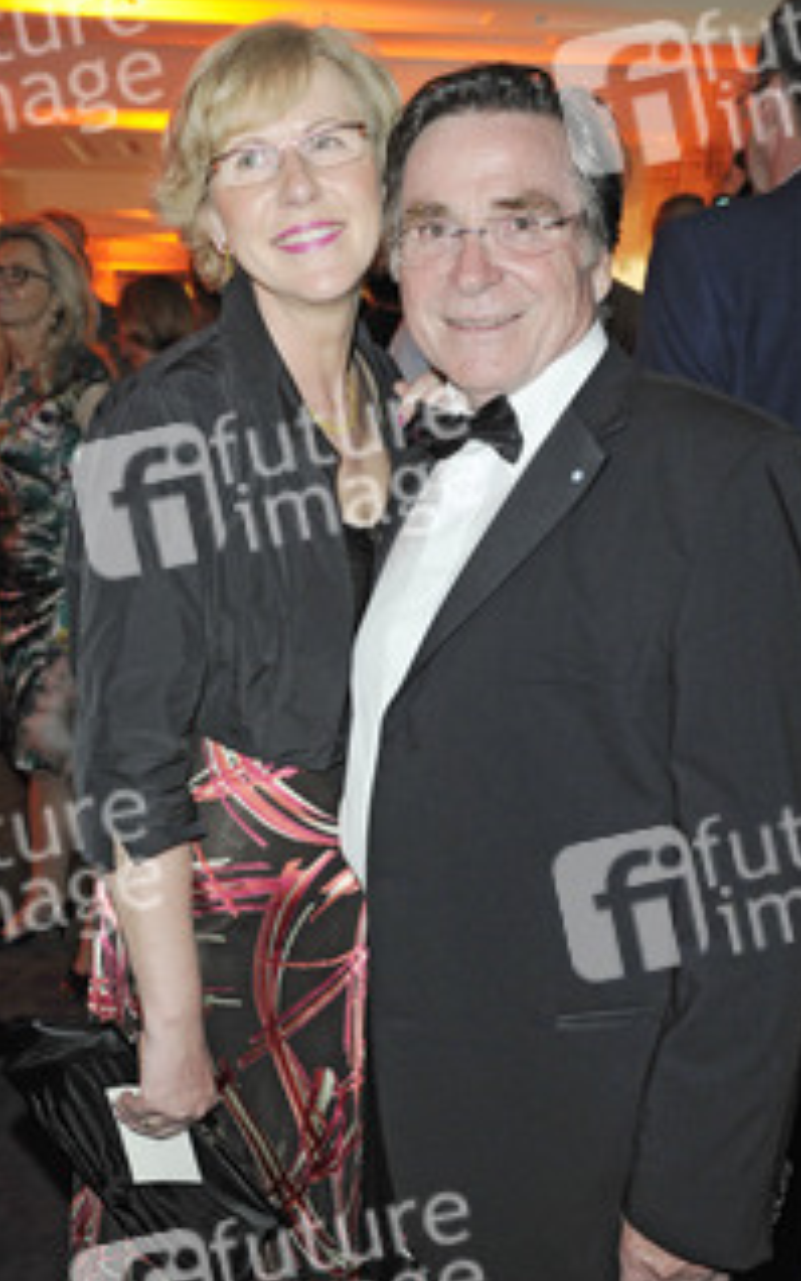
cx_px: 394
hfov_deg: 31.3
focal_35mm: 41
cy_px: 685
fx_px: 1431
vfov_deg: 48.2
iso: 1600
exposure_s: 1/40
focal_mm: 32
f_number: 5.6
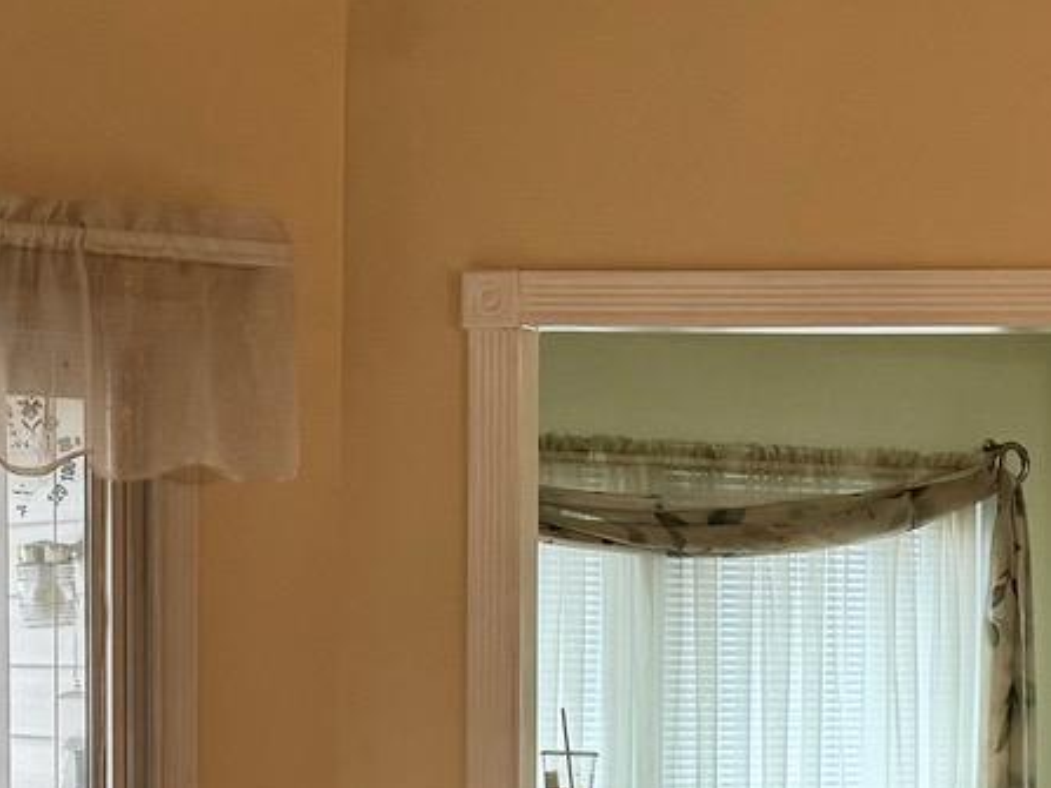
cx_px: 670
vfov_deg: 13.2
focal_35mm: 110
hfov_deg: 17.9
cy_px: 896
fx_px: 3339
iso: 160
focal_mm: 6.76
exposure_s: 1/60
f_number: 1.78
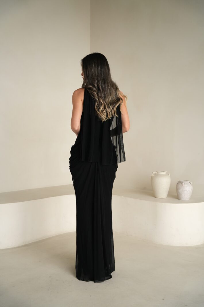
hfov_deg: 32.7
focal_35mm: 41
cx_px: 102
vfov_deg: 47.5
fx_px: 348
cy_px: 154
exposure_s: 1/200
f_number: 3.2
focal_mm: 40.9
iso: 640
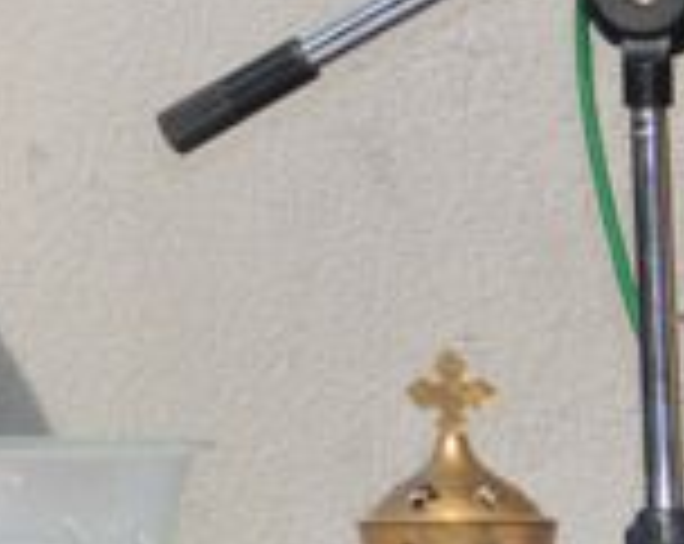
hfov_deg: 5.2
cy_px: -110
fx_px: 7132
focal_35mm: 353
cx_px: -1458
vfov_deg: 4.4
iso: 100
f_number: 10
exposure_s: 1/200
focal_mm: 38
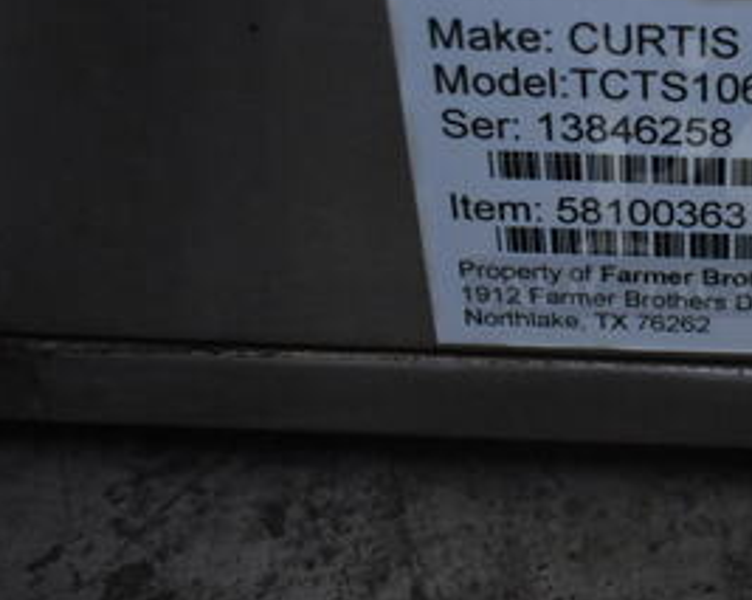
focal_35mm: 58
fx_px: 1289
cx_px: 780
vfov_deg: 25.9
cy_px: 169
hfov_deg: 29.9
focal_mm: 18
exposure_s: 1/30
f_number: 3.5
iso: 5000
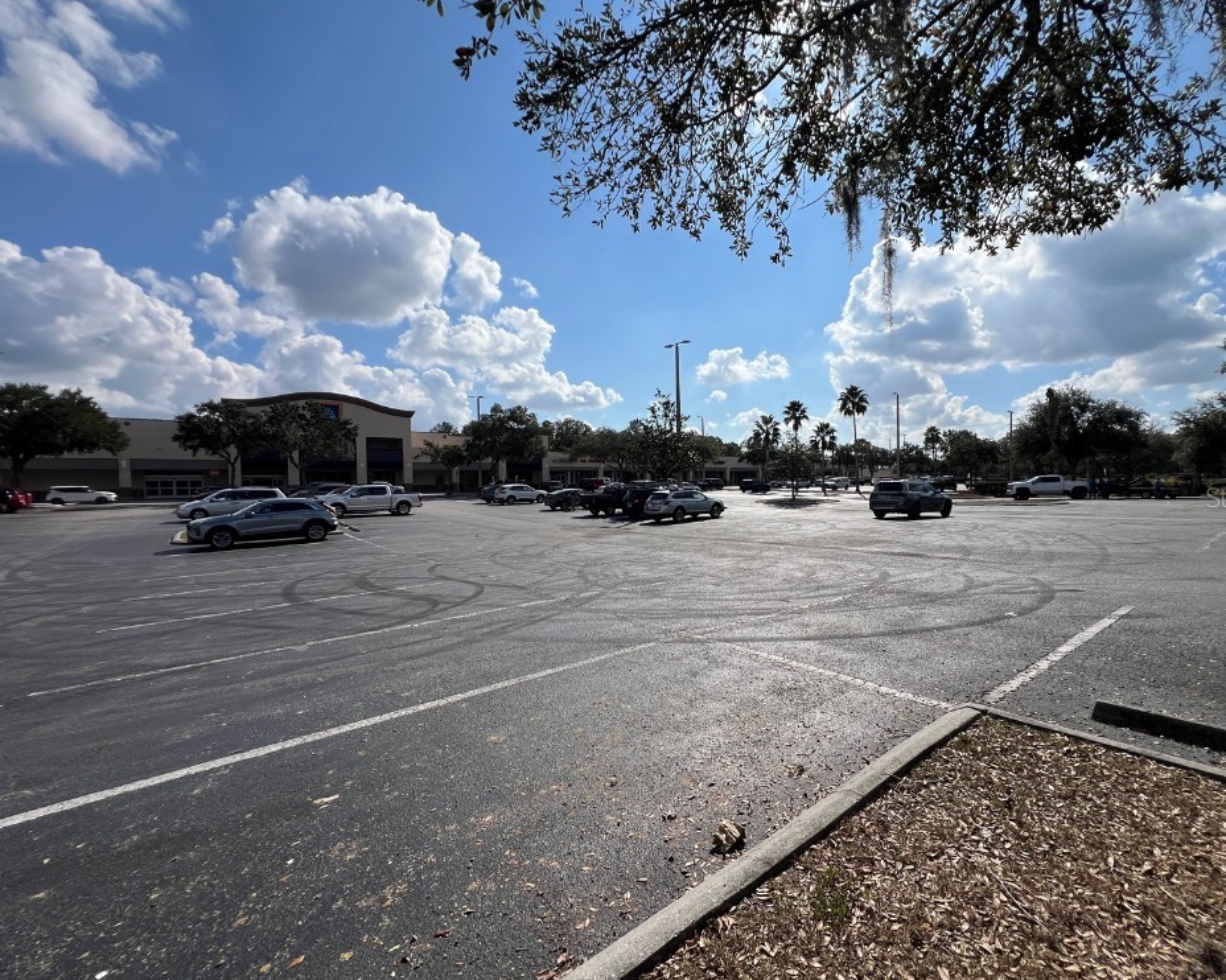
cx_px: 654
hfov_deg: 100.6
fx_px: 508
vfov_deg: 88.0
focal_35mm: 14
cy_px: 497
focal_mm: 1.57
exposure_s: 1/5236
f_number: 1.8
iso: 40
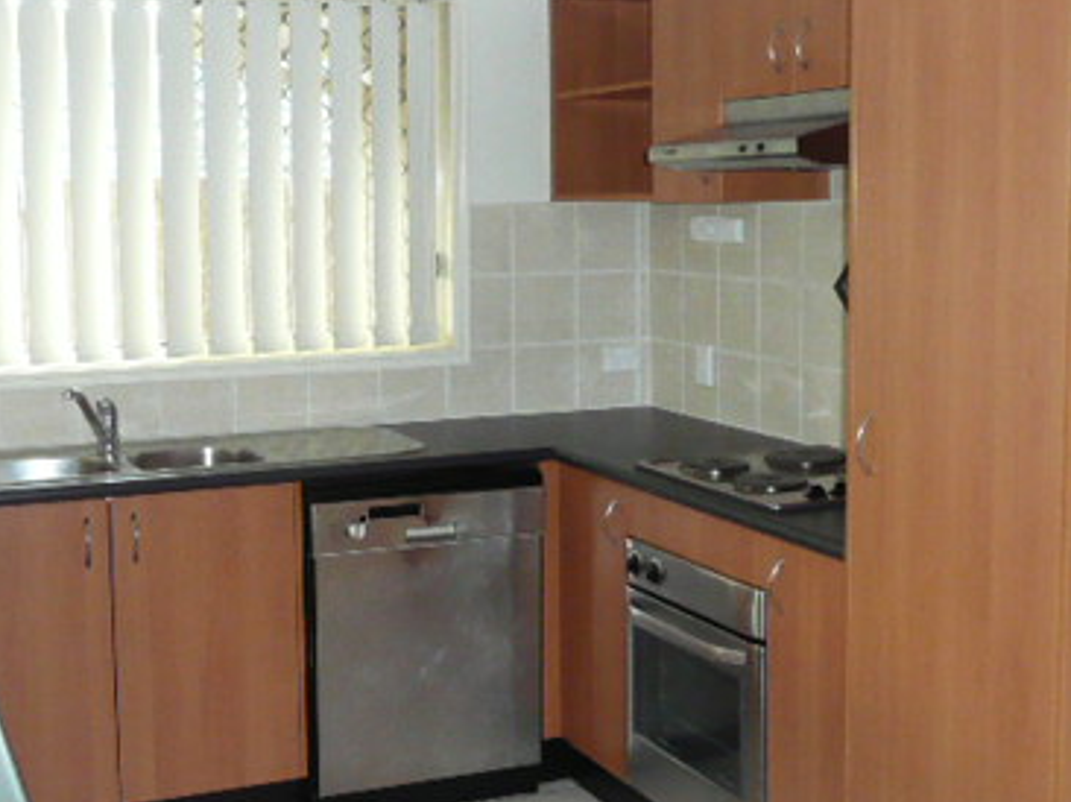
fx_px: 1515
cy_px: 363
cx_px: 503
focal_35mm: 49
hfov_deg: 38.9
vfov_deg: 29.6
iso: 400
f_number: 3.3
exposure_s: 1/30
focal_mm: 4.6
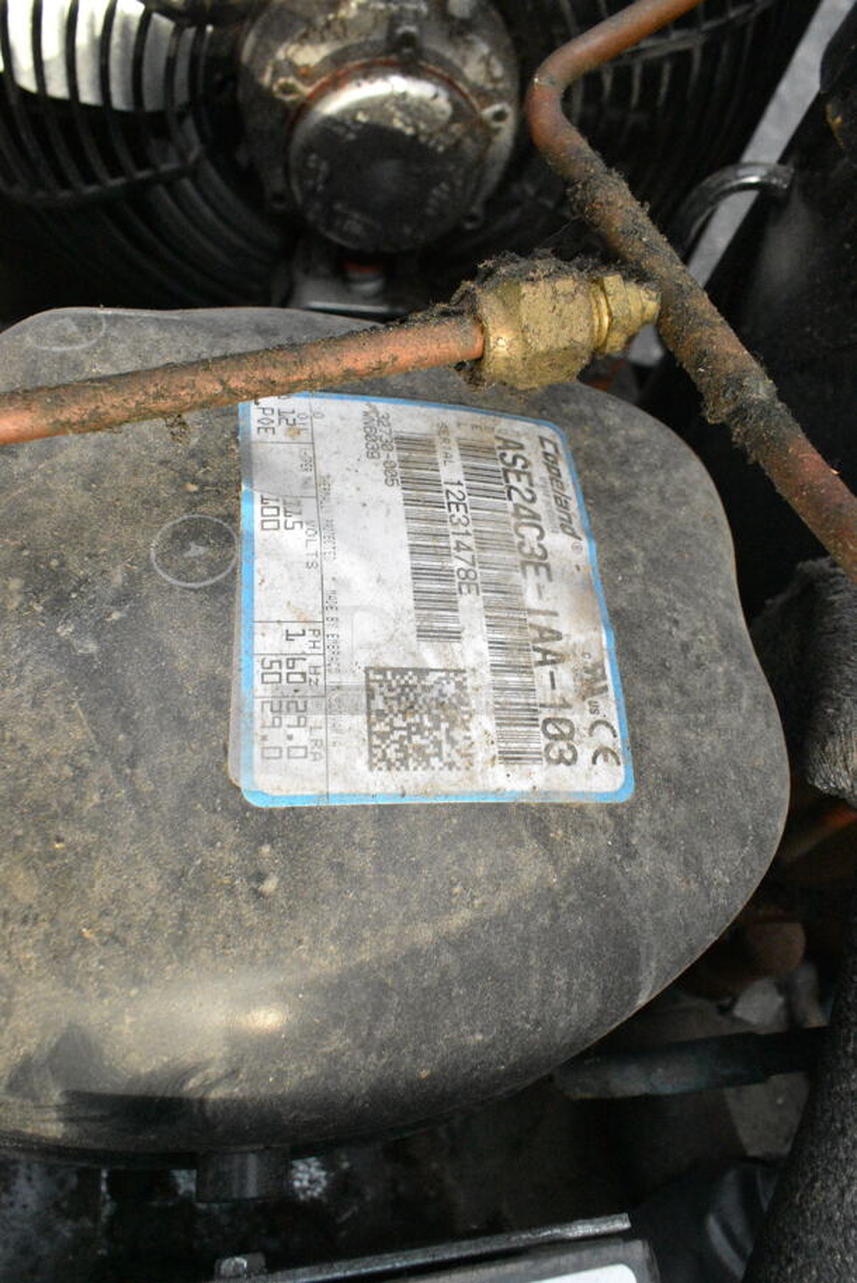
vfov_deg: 67.3
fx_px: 963
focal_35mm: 27
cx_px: 428
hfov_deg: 48.0
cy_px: 642
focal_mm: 18
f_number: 14
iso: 6400
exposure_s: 1/800
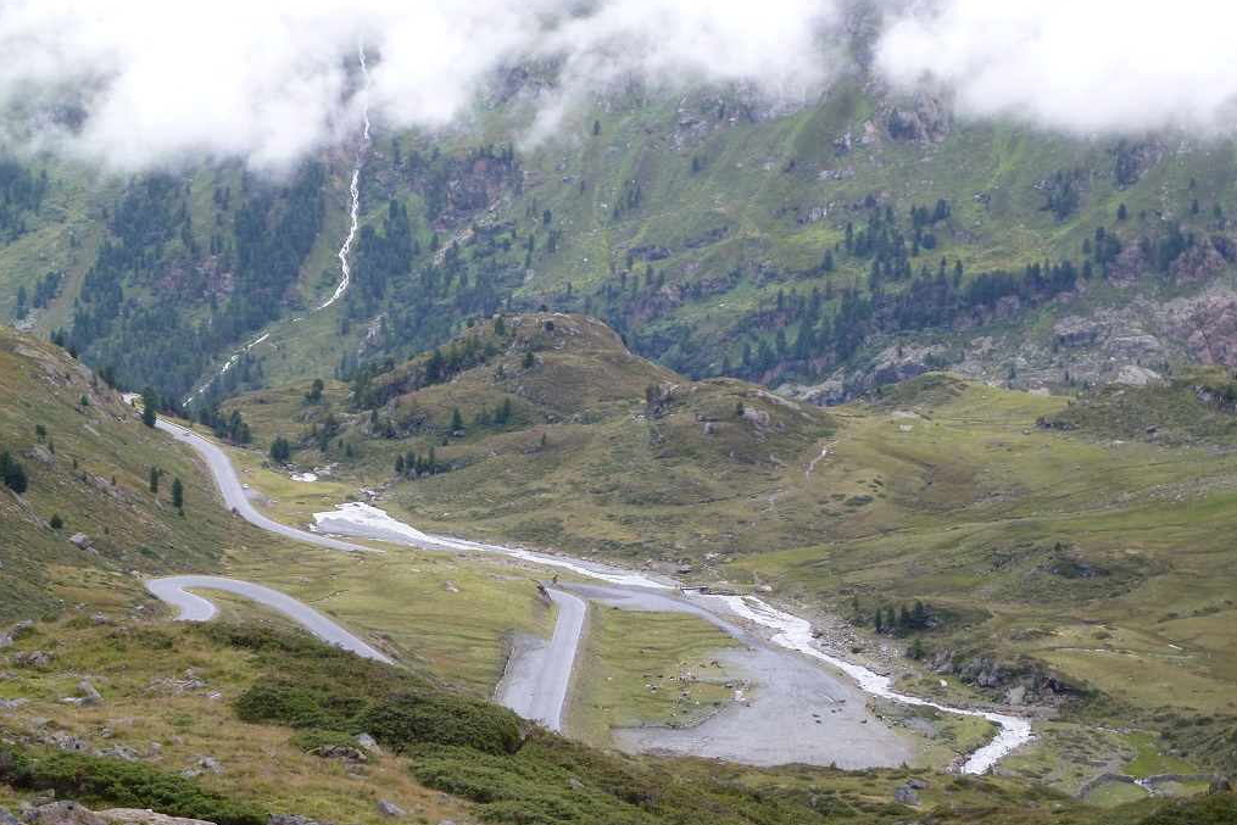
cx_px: 622
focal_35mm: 86
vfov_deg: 15.9
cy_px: 444
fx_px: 2955
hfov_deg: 23.6
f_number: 4.8
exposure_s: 1/100
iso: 100
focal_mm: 14.8
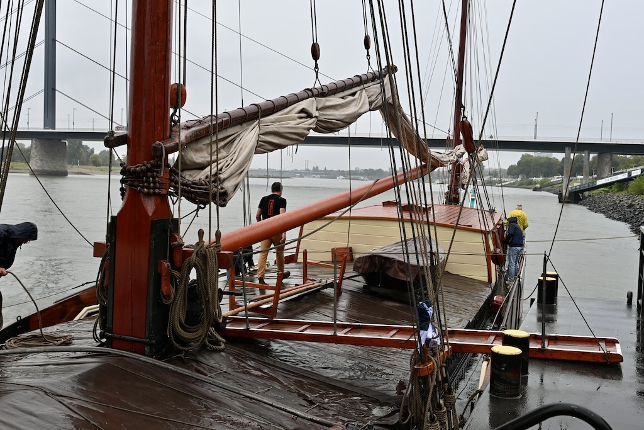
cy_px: 215
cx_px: 322
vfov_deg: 38.9
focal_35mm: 34
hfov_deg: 55.8
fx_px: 608
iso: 100
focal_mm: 34
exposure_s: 1/100
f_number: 5
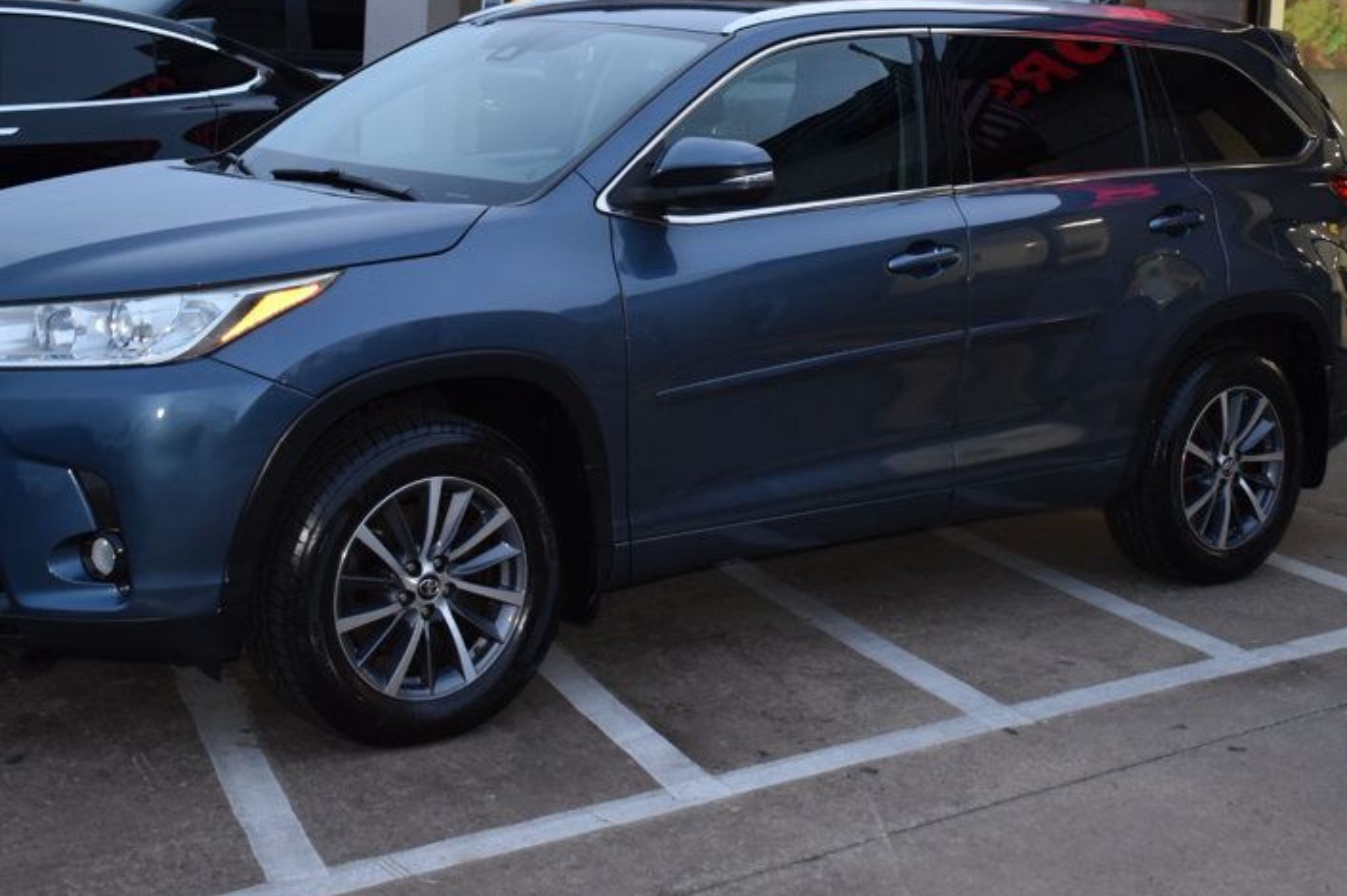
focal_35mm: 59
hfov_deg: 34.1
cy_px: 259
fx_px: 2196
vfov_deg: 22.9
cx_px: 733
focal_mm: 27
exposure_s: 1/80
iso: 800
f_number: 4.5
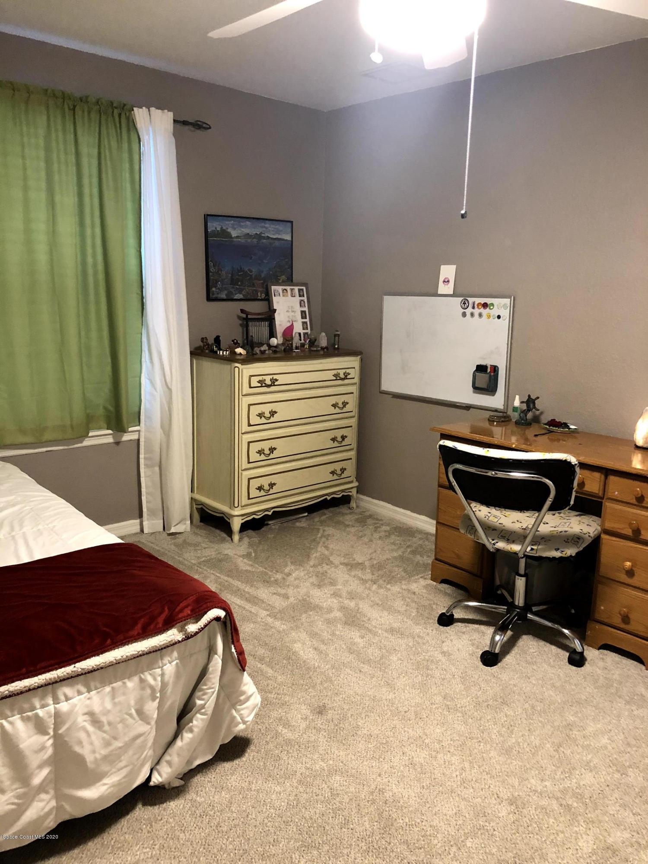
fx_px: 699
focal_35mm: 28
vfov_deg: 63.4
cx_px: 324
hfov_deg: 49.7
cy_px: 432
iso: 80
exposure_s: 1/15
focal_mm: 3.99
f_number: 1.8
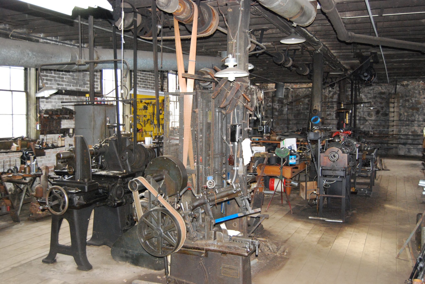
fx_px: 408
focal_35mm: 34
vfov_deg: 38.5
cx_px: 212
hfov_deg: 55.0
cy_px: 142
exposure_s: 1/60
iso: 1600
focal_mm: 23
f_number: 3.8
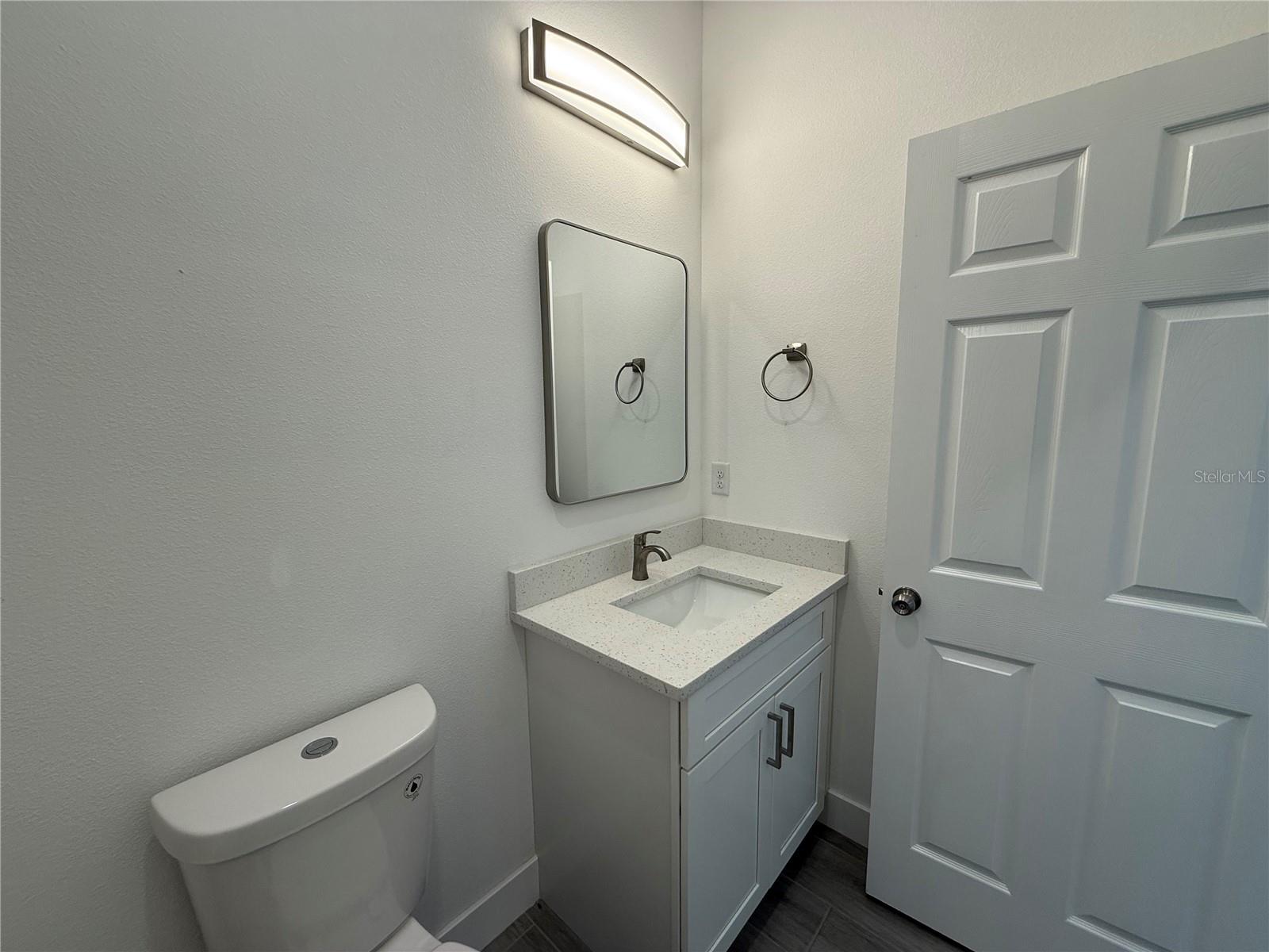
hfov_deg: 102.1
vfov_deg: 85.7
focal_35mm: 14
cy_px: 476
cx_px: 634
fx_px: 513
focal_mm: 2.22
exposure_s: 1/120
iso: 80
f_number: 2.2
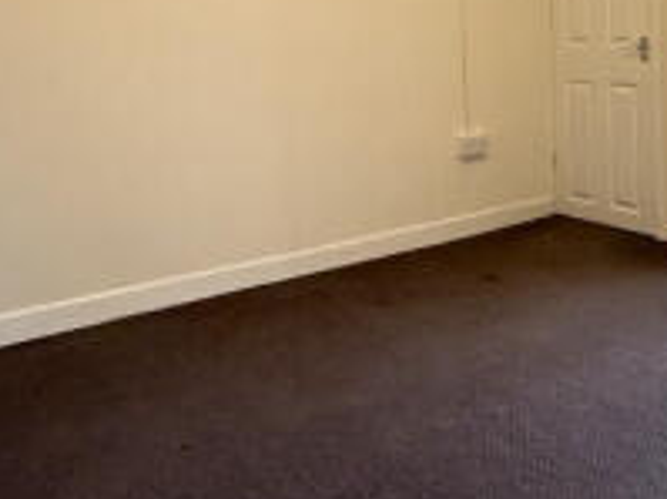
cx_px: 568
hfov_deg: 42.9
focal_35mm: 41
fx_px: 790
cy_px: 39
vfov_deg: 33.1
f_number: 2.2
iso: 320
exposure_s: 1/100
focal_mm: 2.22
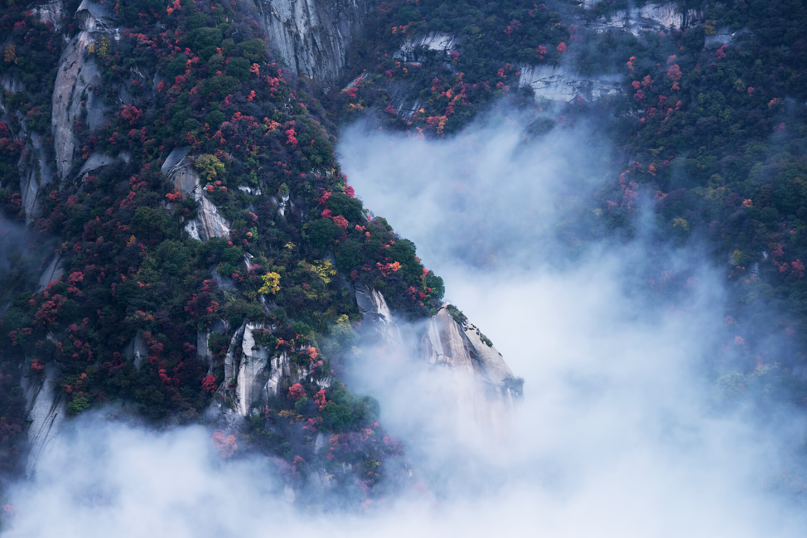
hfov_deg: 16.4
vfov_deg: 11.0
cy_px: 269
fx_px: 2803
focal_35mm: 125
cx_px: 404
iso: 200
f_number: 5.6
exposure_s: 1/400
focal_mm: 125
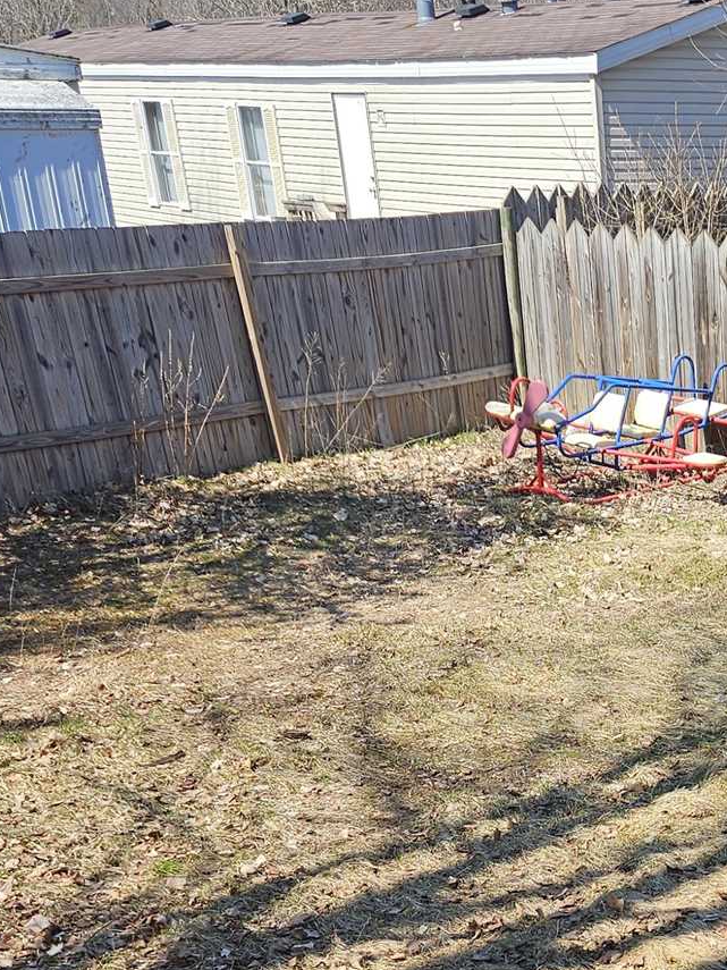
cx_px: 856
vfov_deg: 28.7
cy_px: 1029
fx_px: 1737
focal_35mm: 62
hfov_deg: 22.0
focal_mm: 5.4
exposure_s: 1/1022
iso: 25
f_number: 1.8
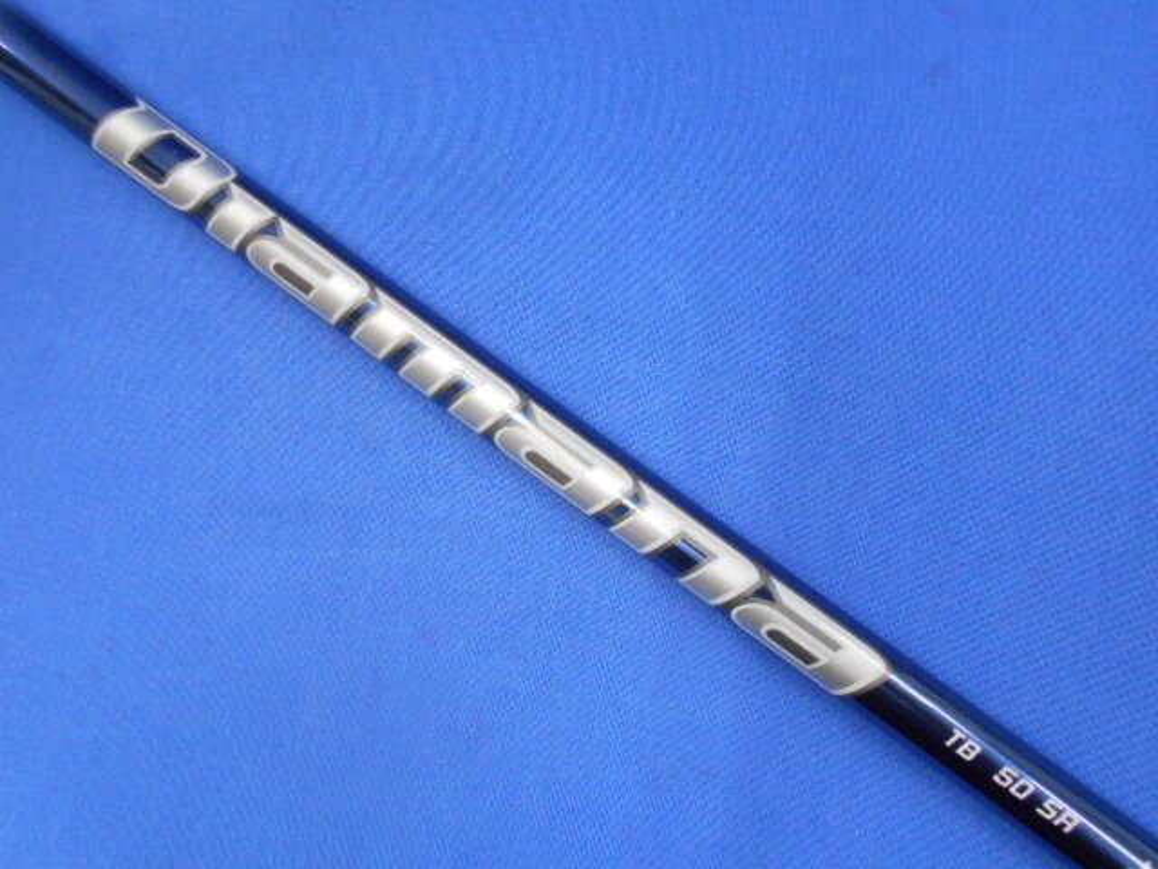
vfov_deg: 53.1
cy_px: 434
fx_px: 870
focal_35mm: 26
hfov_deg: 67.3
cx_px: 579
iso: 250
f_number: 3.2
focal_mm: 4.6
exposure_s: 1/30
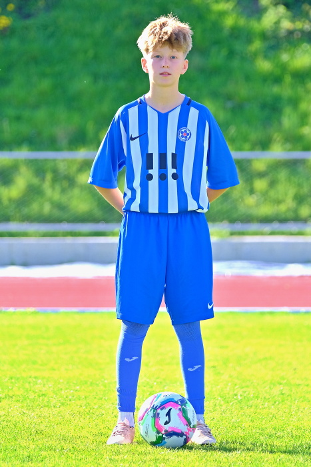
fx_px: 2243
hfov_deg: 7.9
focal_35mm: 173
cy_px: 234
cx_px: 156
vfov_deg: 11.9
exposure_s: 1/850
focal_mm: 115
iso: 320
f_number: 2.8
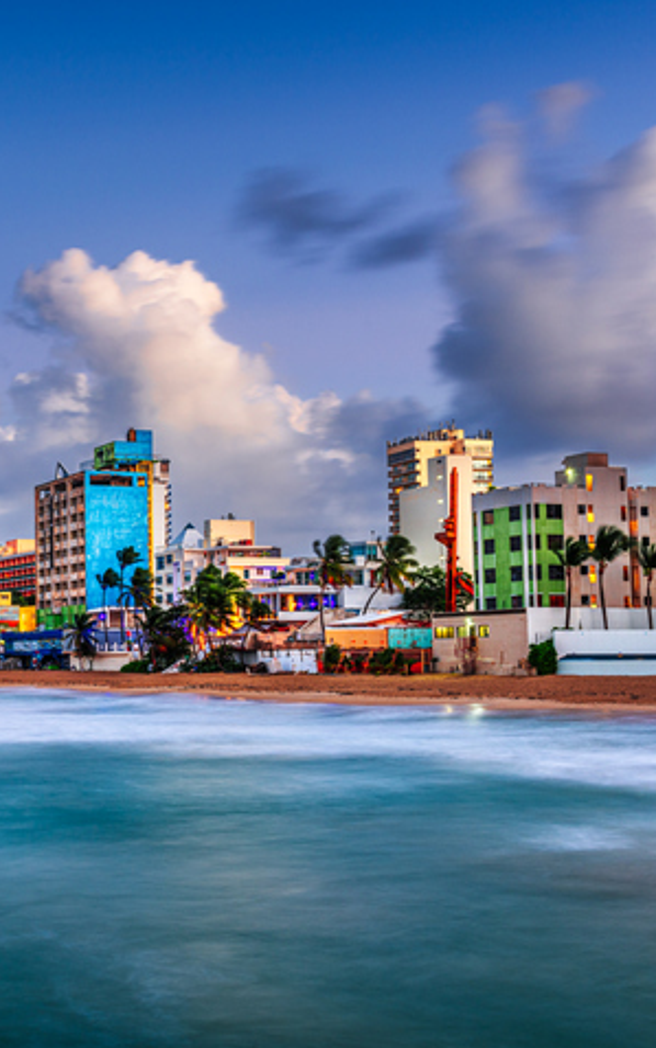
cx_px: -57
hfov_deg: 22.7
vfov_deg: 37.5
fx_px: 1544
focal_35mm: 54
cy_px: 527
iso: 64
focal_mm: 35
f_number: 16
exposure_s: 8
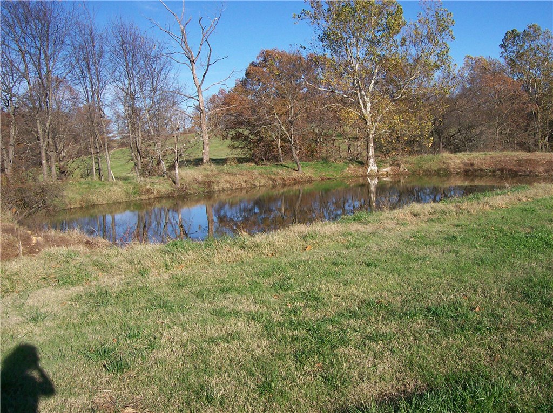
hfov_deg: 51.4
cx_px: 276
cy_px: 206
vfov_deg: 39.6
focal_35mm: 36
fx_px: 575
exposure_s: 1/549
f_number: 4.8
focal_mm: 6
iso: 80
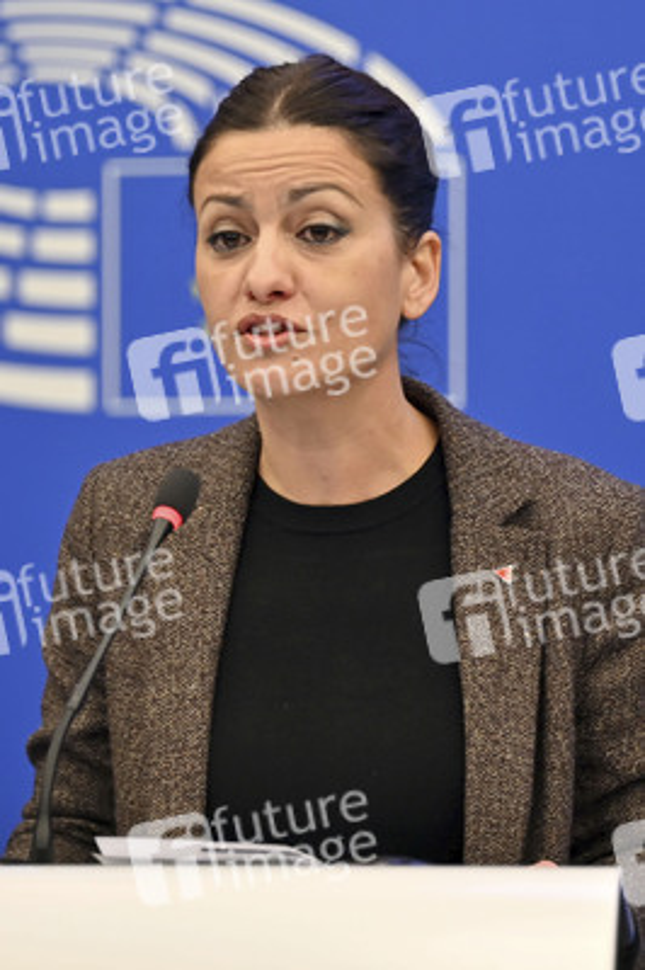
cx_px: 322
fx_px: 4038
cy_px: 485
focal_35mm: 150
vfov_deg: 13.7
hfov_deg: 9.1
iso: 640
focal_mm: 150
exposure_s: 1/160
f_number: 2.8
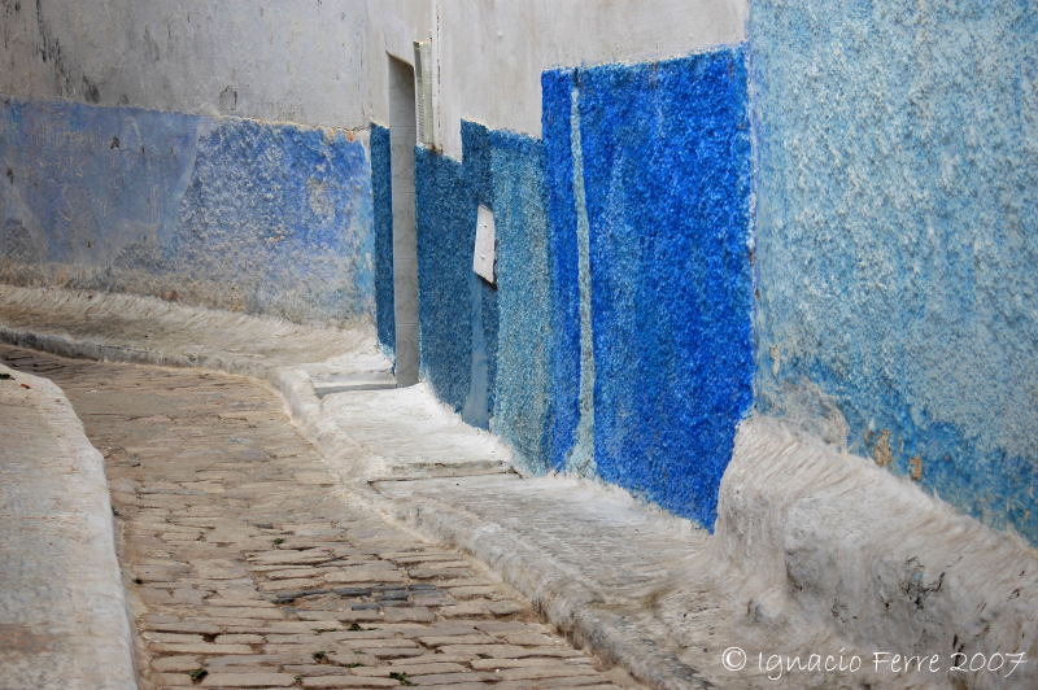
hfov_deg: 18.2
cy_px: 345
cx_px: 519
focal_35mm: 112
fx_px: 3241
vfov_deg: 12.2
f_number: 7.1
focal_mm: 75
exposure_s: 1/125
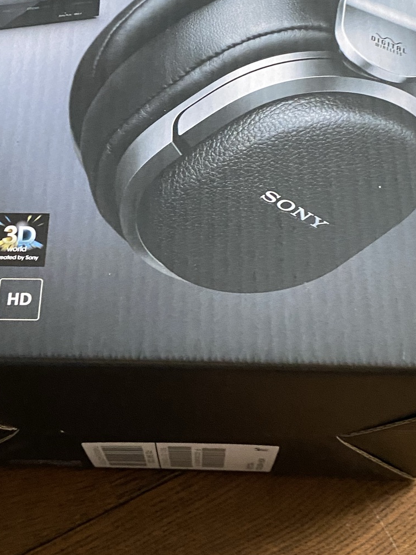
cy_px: 178
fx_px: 849
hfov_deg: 27.5
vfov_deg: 35.8
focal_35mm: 53
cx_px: 162
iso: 640
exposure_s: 1/40
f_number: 1.8
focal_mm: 4.25
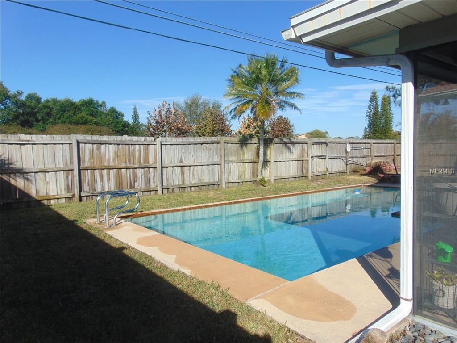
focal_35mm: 25
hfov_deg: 69.4
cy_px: 172
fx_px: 330
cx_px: 228
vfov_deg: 54.9
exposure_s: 1/250
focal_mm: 4.5
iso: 80
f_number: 7.7
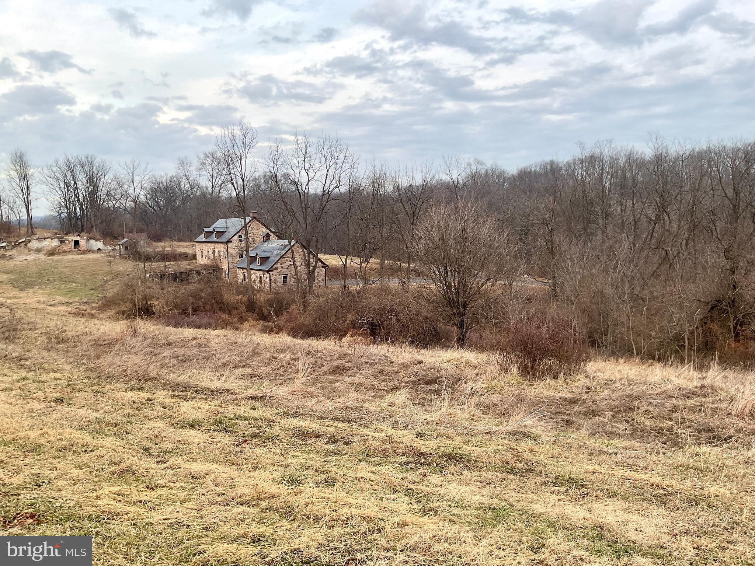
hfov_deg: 61.7
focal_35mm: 29
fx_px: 633
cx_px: 378
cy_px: 283
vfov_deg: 48.2
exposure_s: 1/120
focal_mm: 3
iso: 20
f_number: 1.8
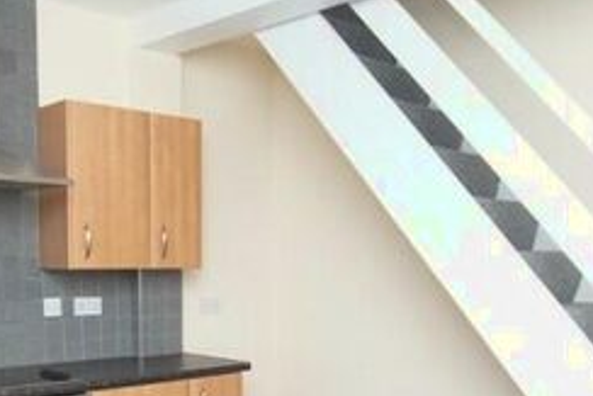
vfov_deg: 30.1
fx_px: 709
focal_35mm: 43
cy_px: 344
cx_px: 253
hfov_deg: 45.3
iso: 1600
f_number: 4
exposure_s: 1/160
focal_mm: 10
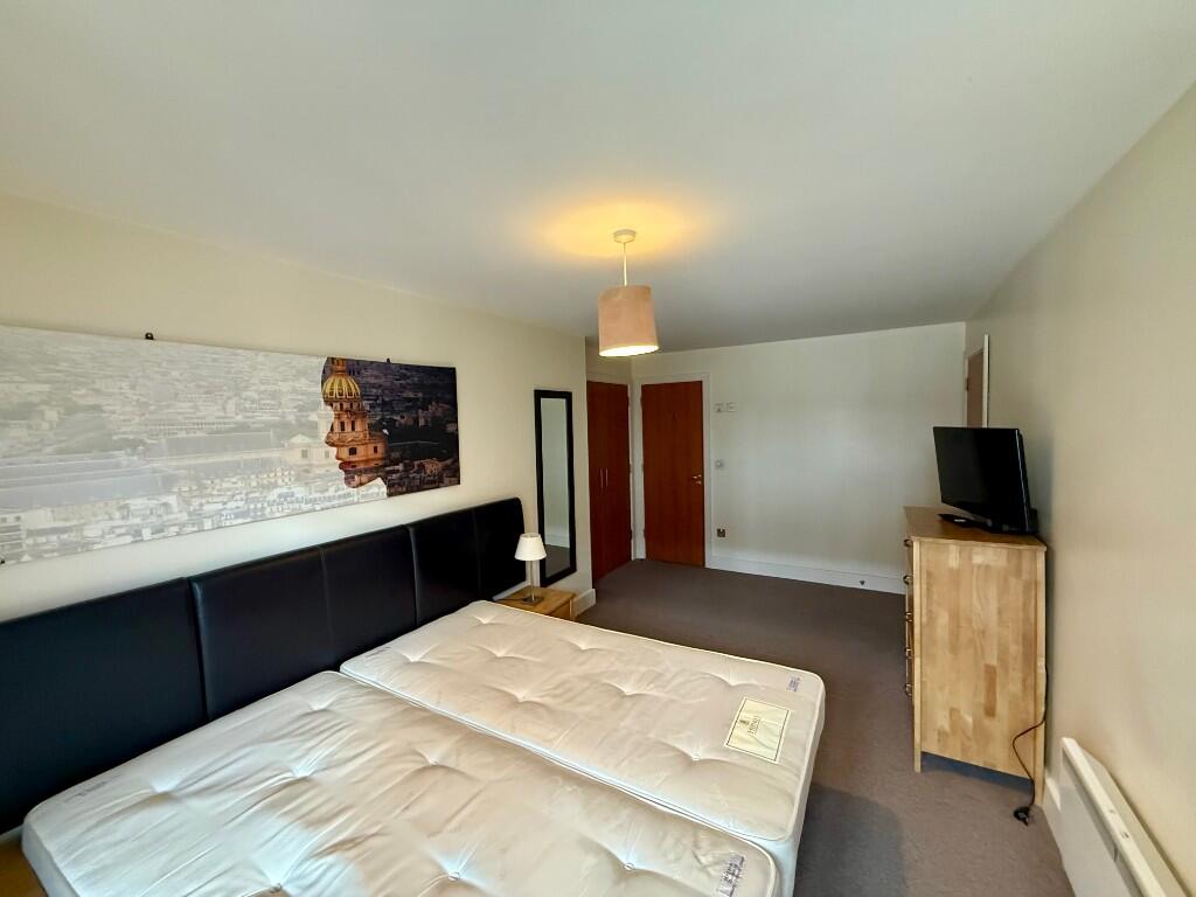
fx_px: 484
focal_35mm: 14
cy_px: 448
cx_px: 598
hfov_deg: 102.1
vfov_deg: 85.7
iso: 640
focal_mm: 2.22
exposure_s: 1/50
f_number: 2.2
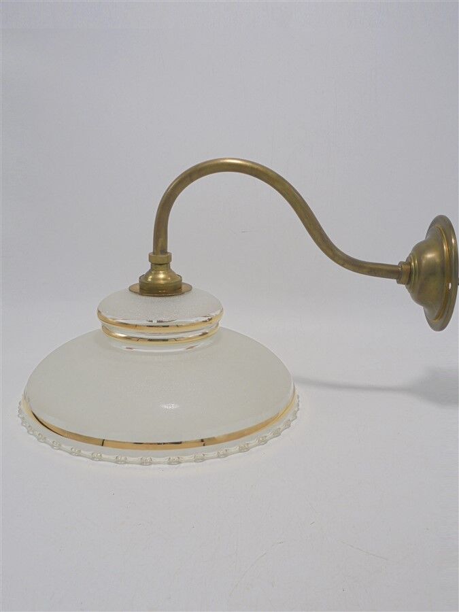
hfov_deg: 41.8
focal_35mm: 34
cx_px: 230
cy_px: 306
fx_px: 601
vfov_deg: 54.0
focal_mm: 6.1
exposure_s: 1/60
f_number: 4
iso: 100
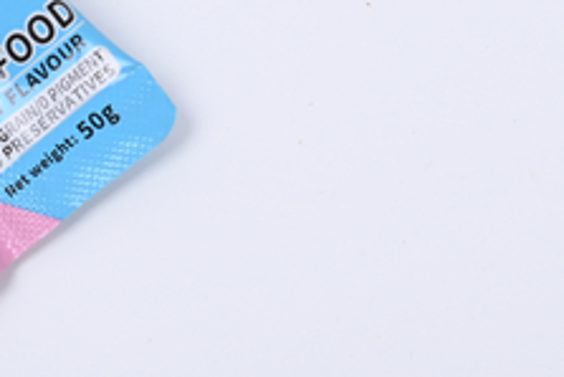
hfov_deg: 6.9
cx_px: -397
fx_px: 4562
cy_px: -338
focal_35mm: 291
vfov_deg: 4.7
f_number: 11
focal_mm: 65
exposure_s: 1/125
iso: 125
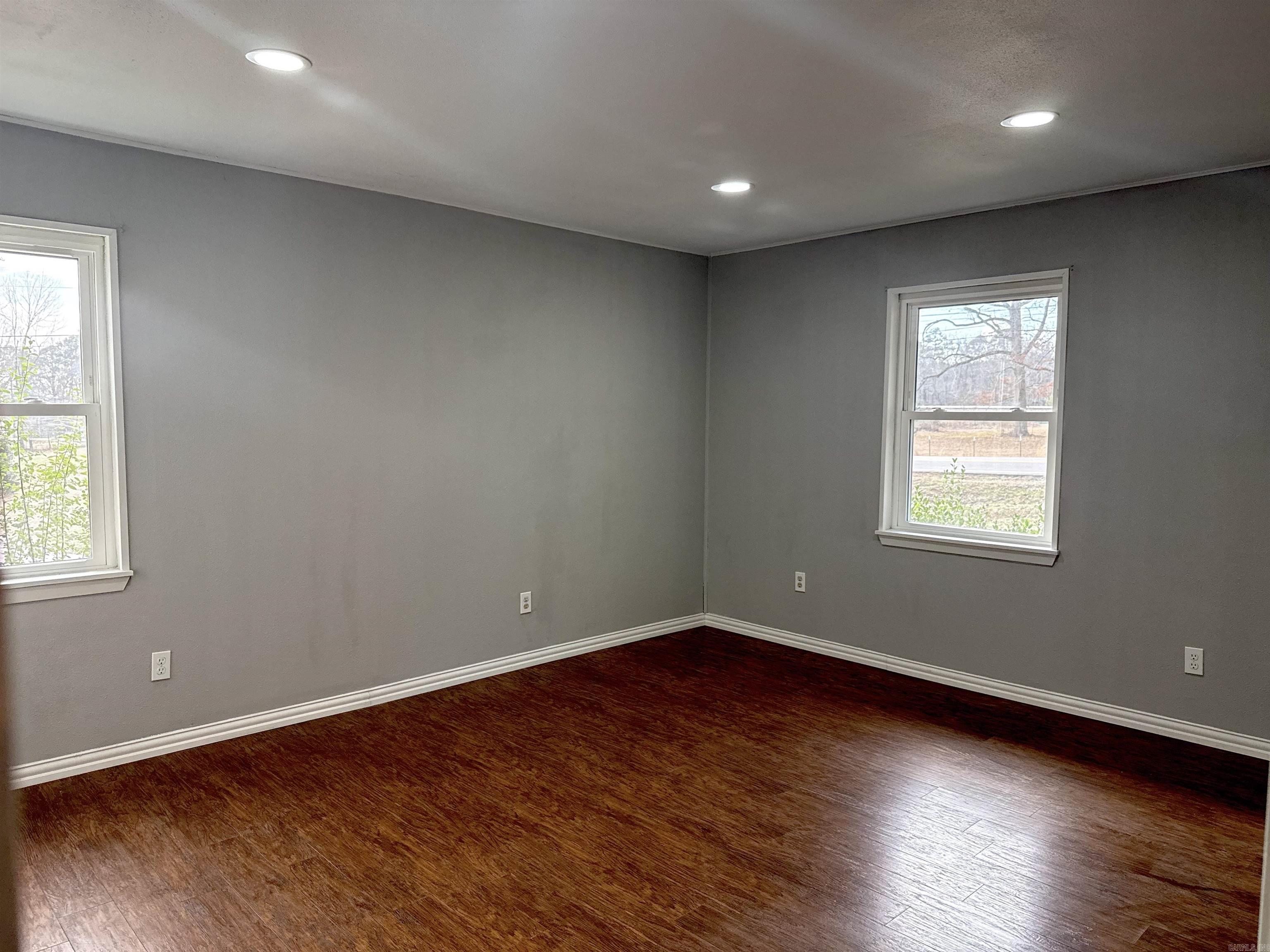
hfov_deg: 71.6
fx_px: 881
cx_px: 635
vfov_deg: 56.8
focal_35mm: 24
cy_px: 476
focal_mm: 6.76
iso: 200
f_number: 1.78
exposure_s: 1/182
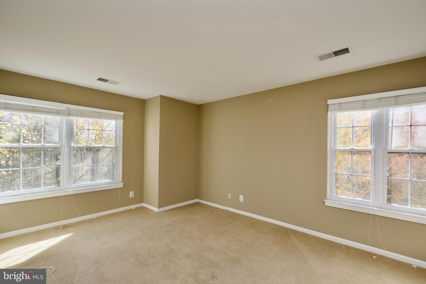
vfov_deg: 77.3
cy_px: 142
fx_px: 177
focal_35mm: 15
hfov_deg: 100.4
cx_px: 213
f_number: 7.1
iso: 320
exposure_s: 1/200
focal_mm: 10
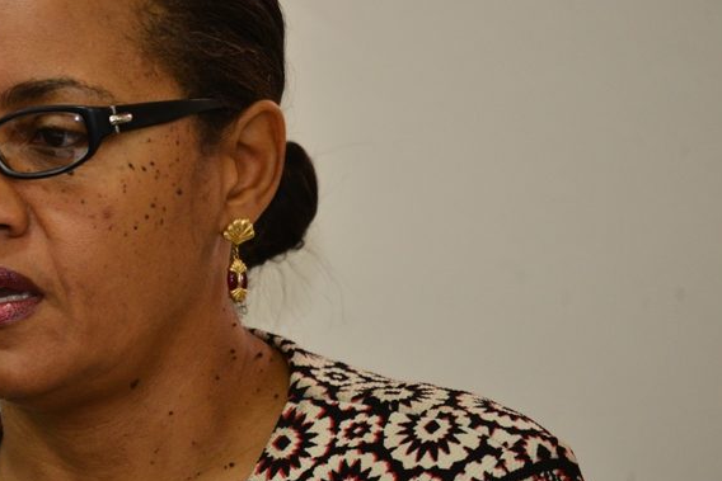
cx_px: 88
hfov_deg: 2.9
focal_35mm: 721
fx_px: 14463
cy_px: 210
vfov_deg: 1.9
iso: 2000
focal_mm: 400
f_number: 5.6
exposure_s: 1/160
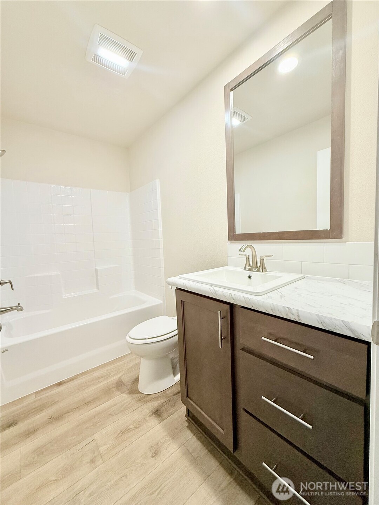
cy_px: 252
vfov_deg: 102.1
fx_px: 204
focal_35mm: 14
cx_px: 190
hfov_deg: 85.7
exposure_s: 1/120
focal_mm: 2.22
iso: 200
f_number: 2.2
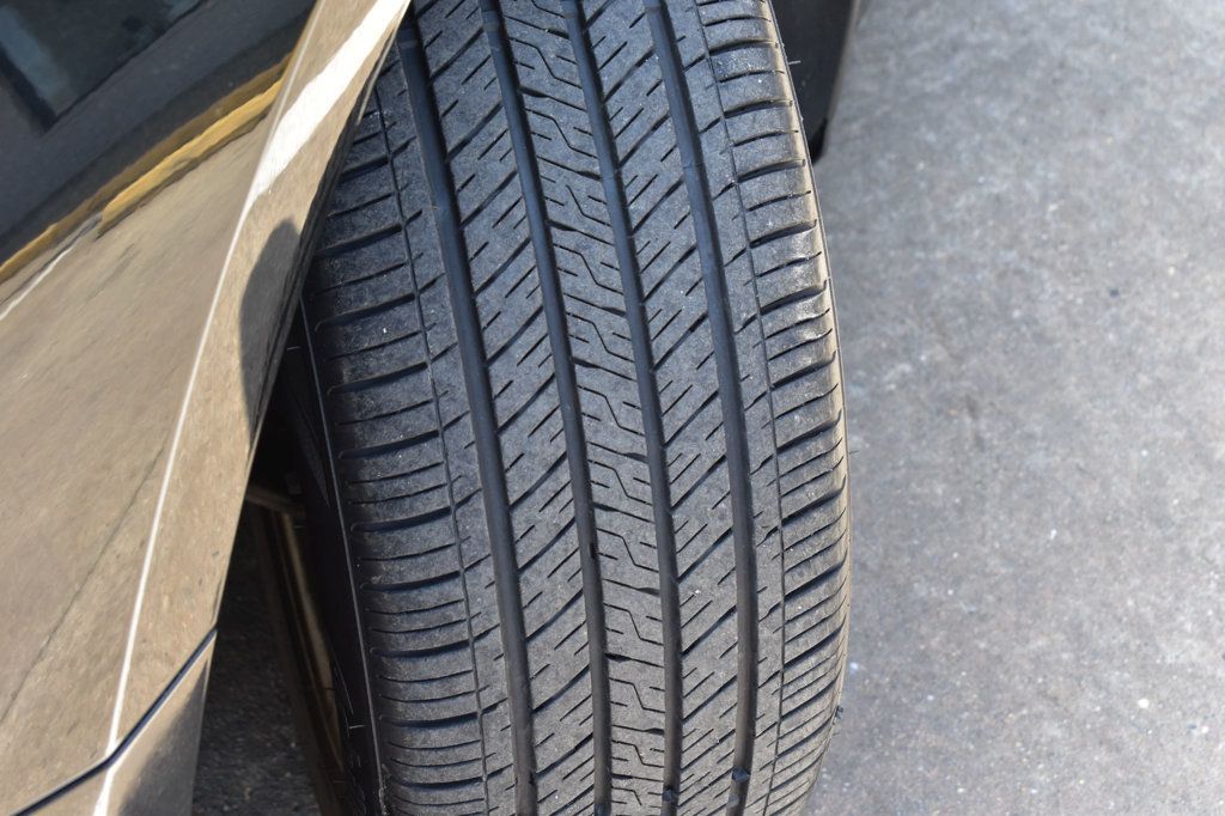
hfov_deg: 38.9
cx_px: 612
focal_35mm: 51
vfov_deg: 26.5
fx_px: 1735
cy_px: 408
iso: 400
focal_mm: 34
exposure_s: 1/60
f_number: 8
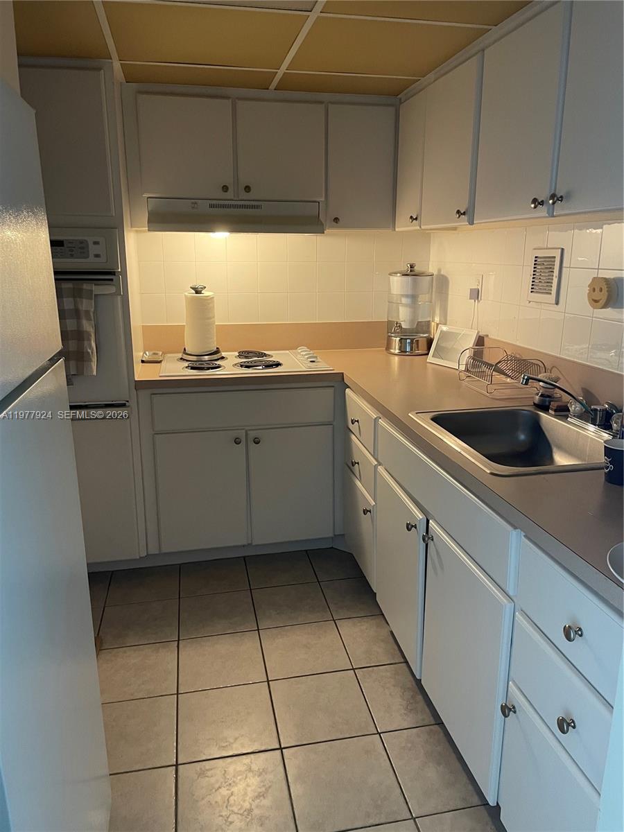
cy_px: 416
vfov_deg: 67.3
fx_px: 625
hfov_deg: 53.1
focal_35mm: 26
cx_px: 312
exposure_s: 1/60
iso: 320
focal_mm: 4.2
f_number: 1.6
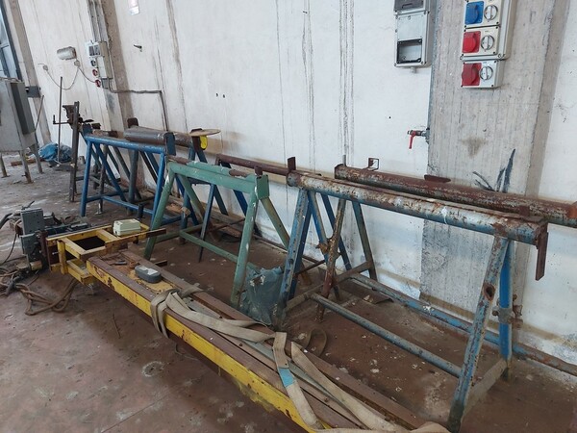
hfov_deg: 71.6
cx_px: 288
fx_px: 400
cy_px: 216
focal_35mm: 24
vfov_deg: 56.8
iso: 200
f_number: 1.8
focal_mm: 5.23
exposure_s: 1/50
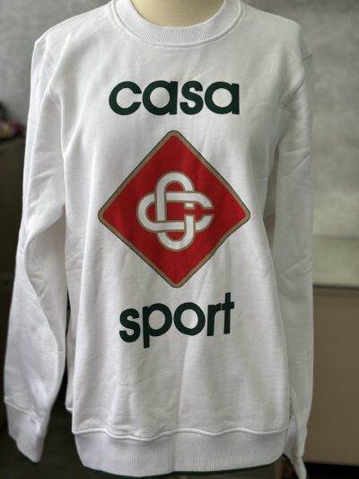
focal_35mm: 52
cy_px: 240
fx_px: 719
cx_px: 180
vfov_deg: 36.8
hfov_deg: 28.0
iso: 25
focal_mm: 5.96
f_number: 1.6
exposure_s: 1/101
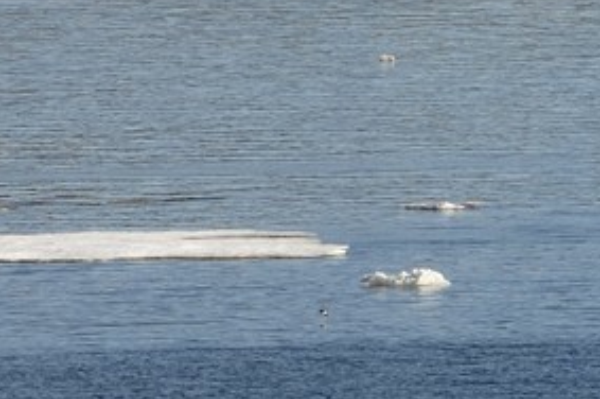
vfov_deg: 1.2
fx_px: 18828
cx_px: 1558
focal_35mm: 1131
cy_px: -643
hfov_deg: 1.8
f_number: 14
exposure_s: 1/250
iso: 200
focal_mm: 200
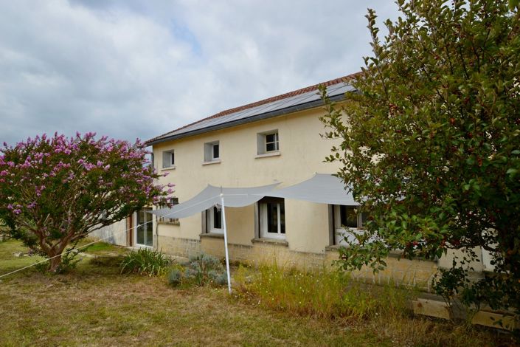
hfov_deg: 73.7
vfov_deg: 53.1
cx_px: 260
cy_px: 174
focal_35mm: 24
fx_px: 347
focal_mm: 16
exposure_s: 1/320
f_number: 8
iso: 100
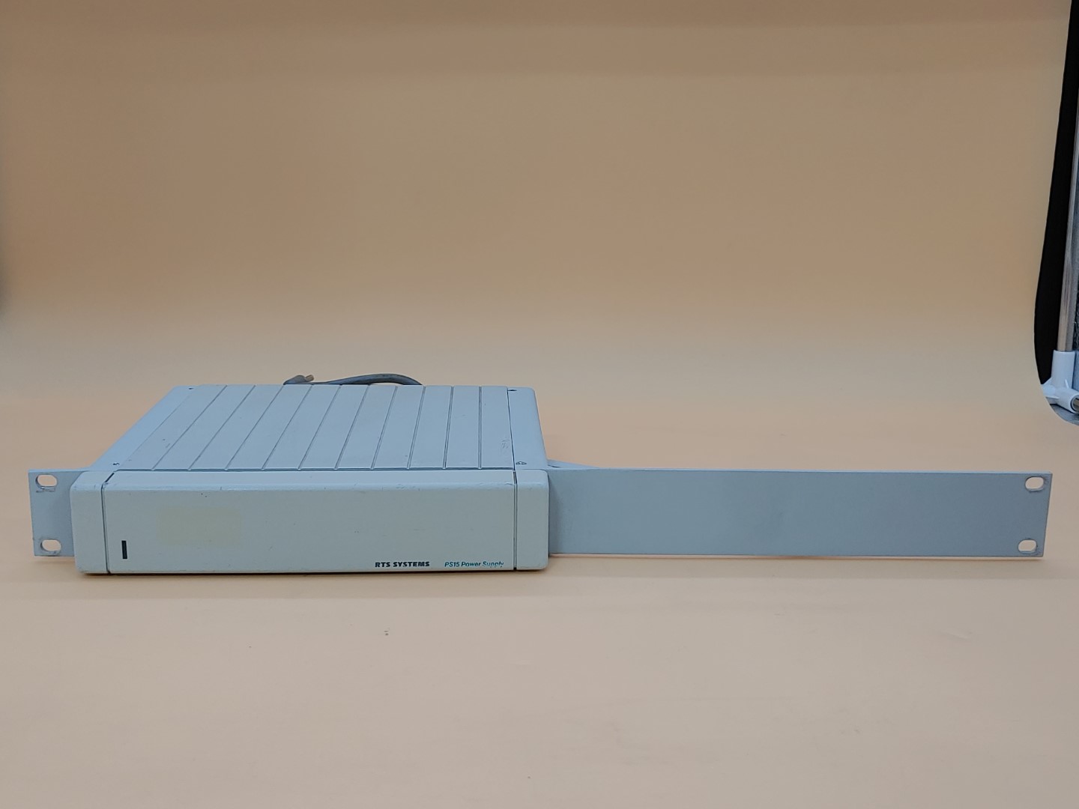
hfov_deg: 47.9
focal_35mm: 39
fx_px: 1216
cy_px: 404
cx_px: 540
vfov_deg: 36.8
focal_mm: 4.36
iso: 50
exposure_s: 1/68
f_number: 1.8
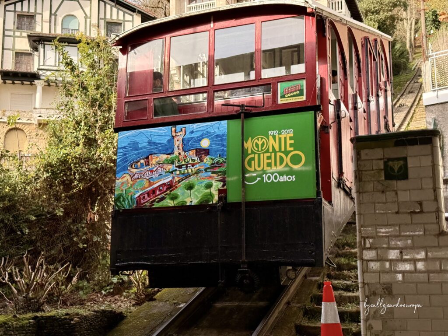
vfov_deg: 30.3
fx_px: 621
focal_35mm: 48
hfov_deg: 39.7
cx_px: 224
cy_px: 168
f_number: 1.78
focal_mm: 6.76
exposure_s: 1/1100
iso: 100
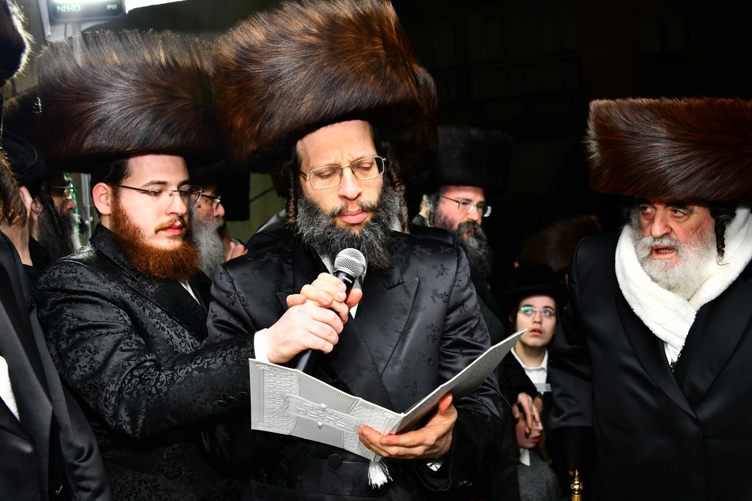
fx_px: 835
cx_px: 376
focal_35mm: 40
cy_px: 250
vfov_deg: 33.4
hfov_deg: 48.5
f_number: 5.6
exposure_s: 1/125
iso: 500
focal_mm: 40
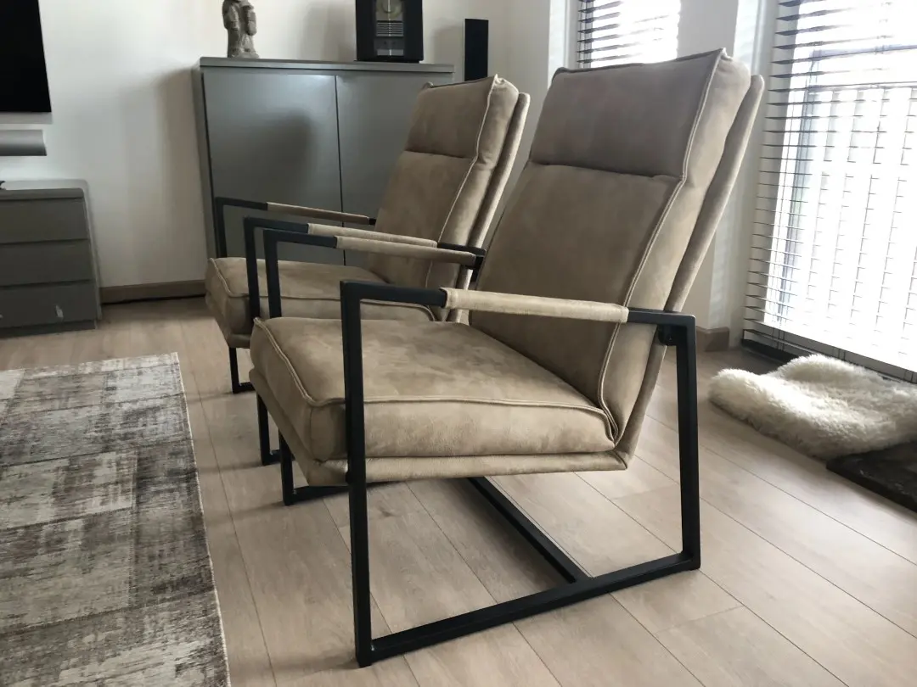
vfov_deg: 49.7
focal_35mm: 28
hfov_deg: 63.4
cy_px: 344
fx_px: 742
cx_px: 458
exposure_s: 1/15
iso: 40
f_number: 1.8
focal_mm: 4
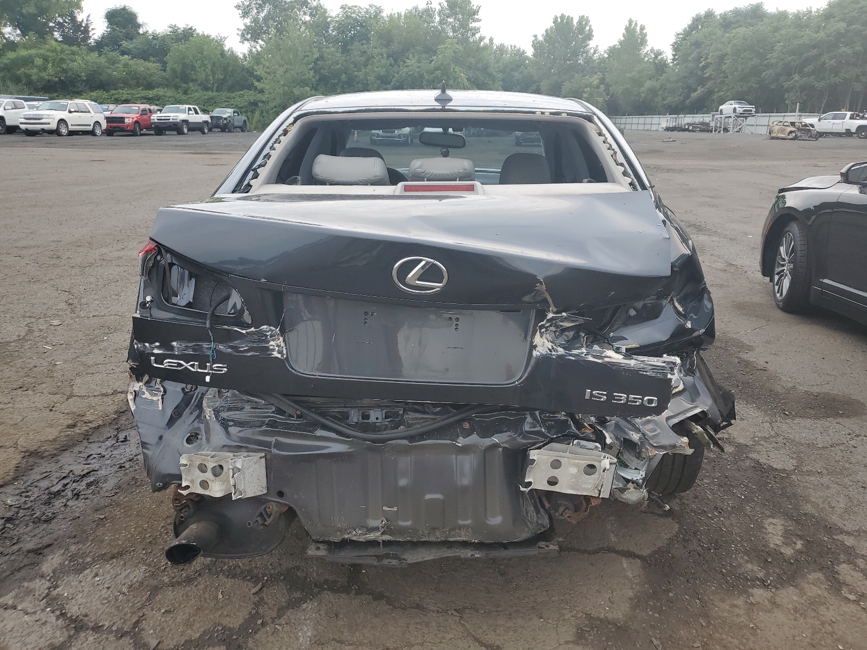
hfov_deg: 67.3
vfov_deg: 53.1
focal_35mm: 26
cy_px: 325
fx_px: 651
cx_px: 434
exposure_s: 1/1000
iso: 50
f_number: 1.5
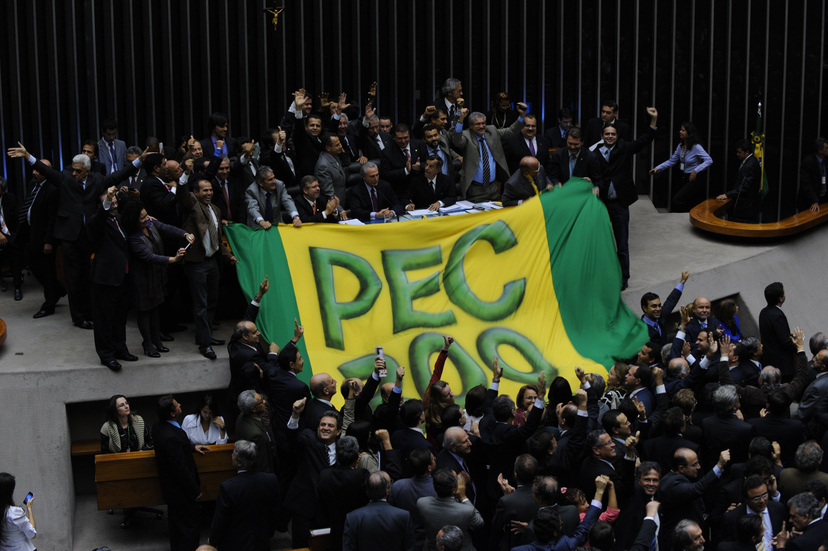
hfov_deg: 28.9
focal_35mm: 70
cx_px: 414
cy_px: 276
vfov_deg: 19.4
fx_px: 1609
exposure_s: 1/60
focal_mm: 70
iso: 1250
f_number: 4.5
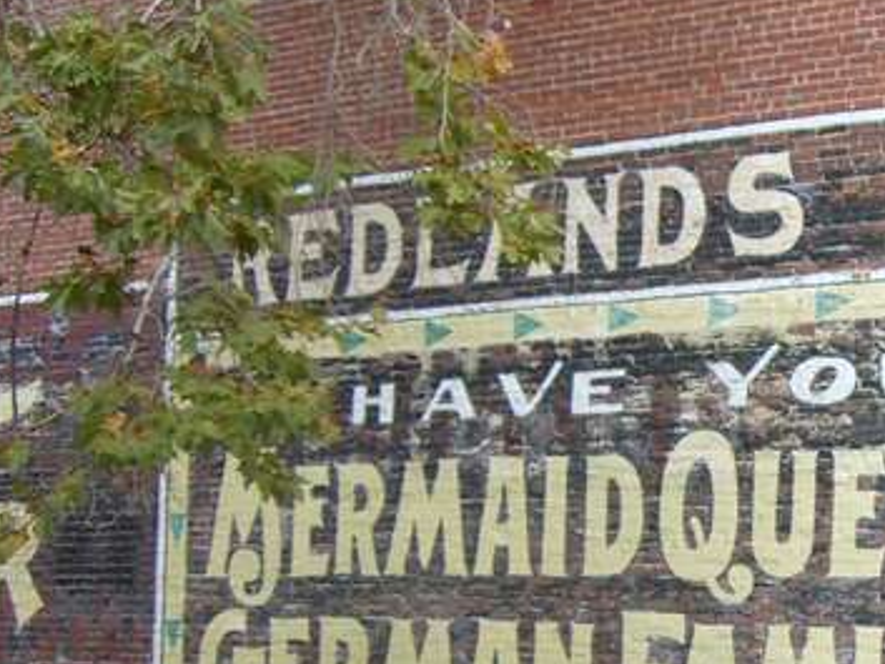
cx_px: 975
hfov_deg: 21.6
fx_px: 2199
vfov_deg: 17.1
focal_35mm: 86
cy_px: 484
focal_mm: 6.2
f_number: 2.7
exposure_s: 1/200
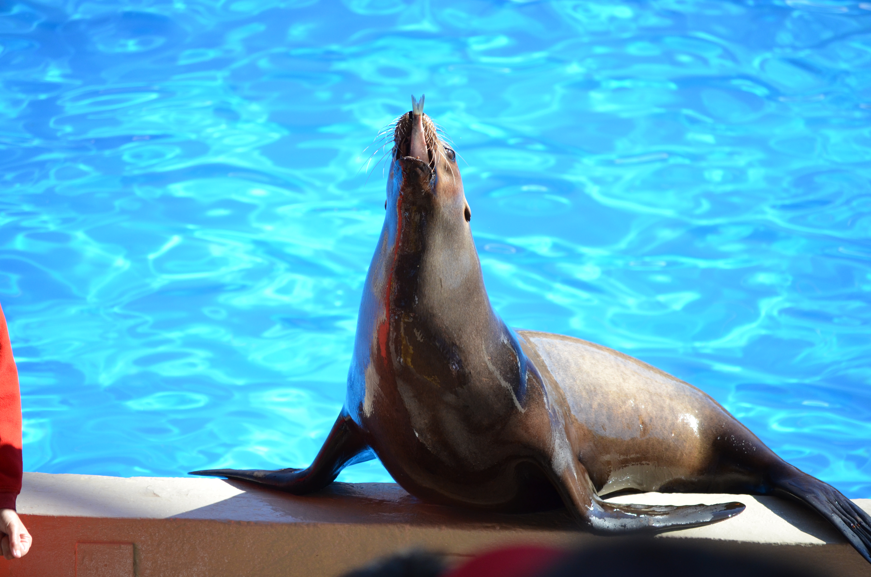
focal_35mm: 202
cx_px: 436
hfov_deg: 10.2
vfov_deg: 6.8
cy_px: 288
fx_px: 4889
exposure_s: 1/1000
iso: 640
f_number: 5
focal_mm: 135
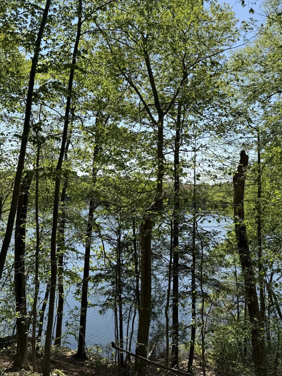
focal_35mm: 34
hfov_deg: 41.5
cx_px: 108
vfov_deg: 54.0
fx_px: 369
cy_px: 186
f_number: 1.78
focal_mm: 6.76
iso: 80
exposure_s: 1/3145
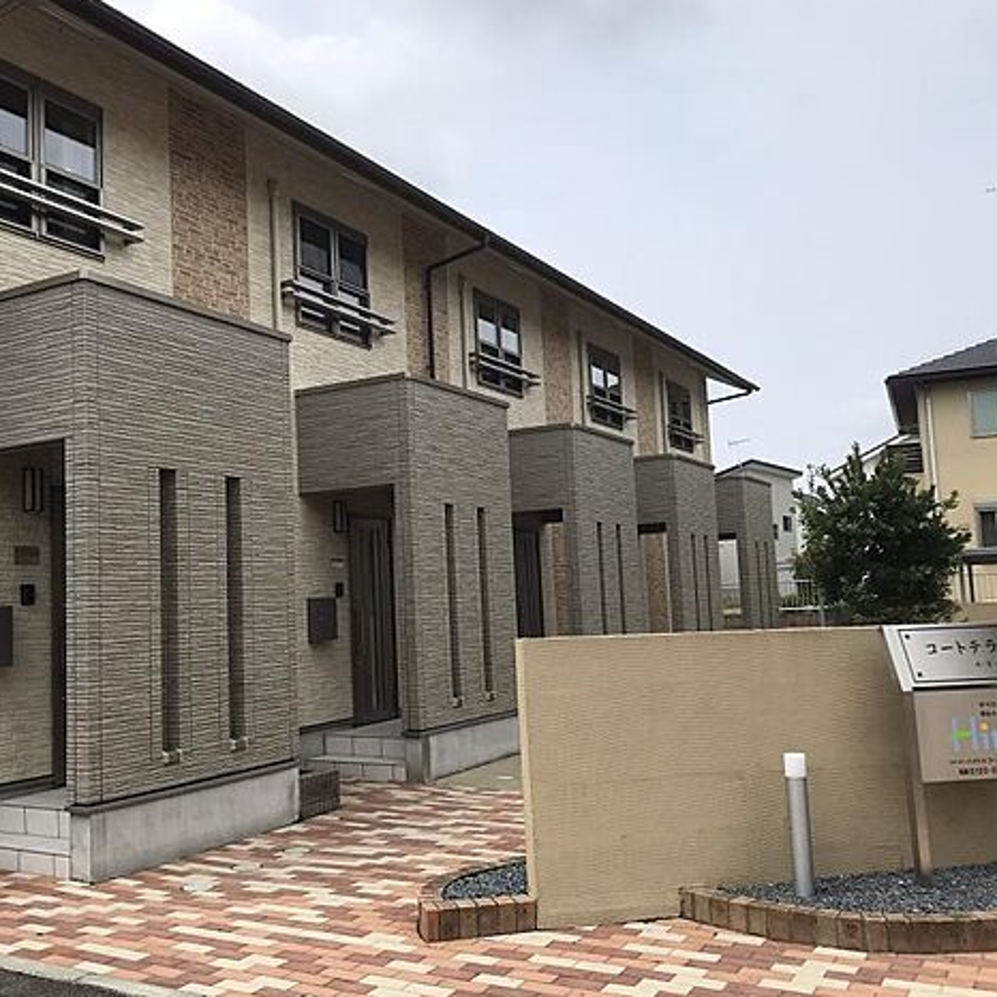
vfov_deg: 48.4
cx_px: 370
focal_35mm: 34
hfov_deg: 48.0
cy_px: 505
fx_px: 1108
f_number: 1.8
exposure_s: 1/2994
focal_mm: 3.99
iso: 20
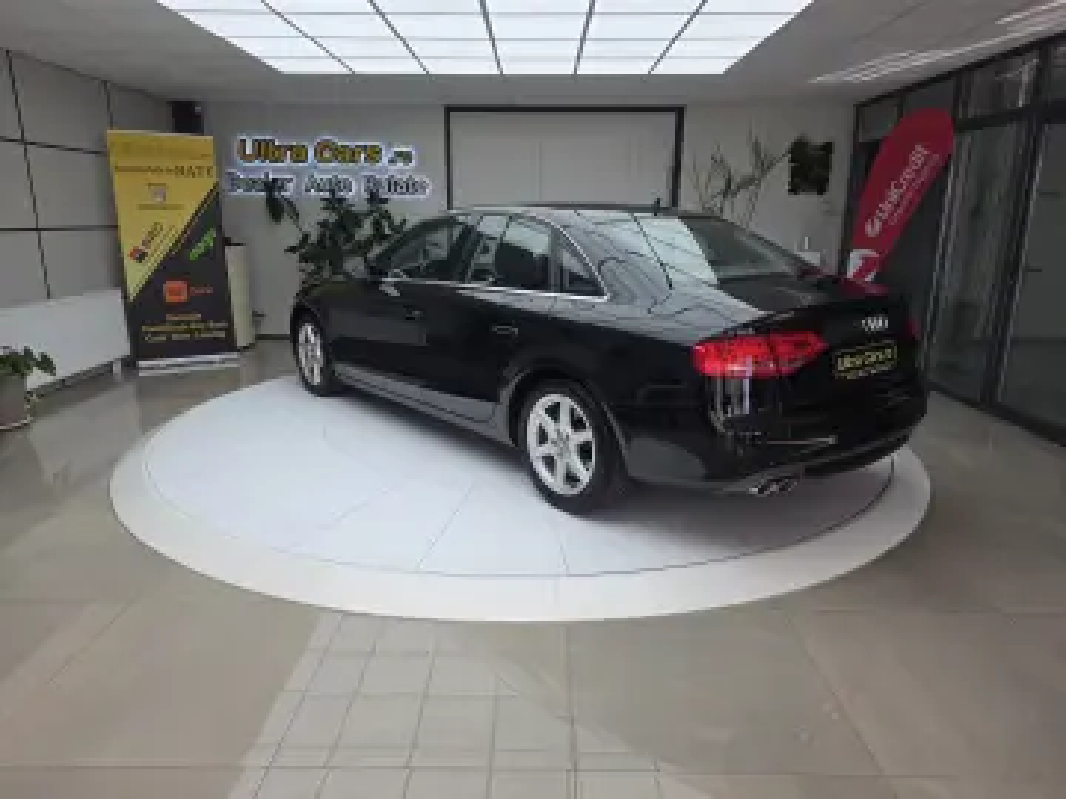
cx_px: 533
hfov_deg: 73.9
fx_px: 708
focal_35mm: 23
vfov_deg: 58.9
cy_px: 400
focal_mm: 6.25
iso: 12
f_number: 1.7
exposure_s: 1/116
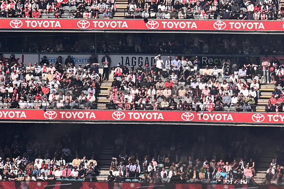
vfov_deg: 3.4
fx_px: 3155
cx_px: 62
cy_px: 410
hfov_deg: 5.2
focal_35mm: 400
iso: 250
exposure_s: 1/4000
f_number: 4
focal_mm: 58
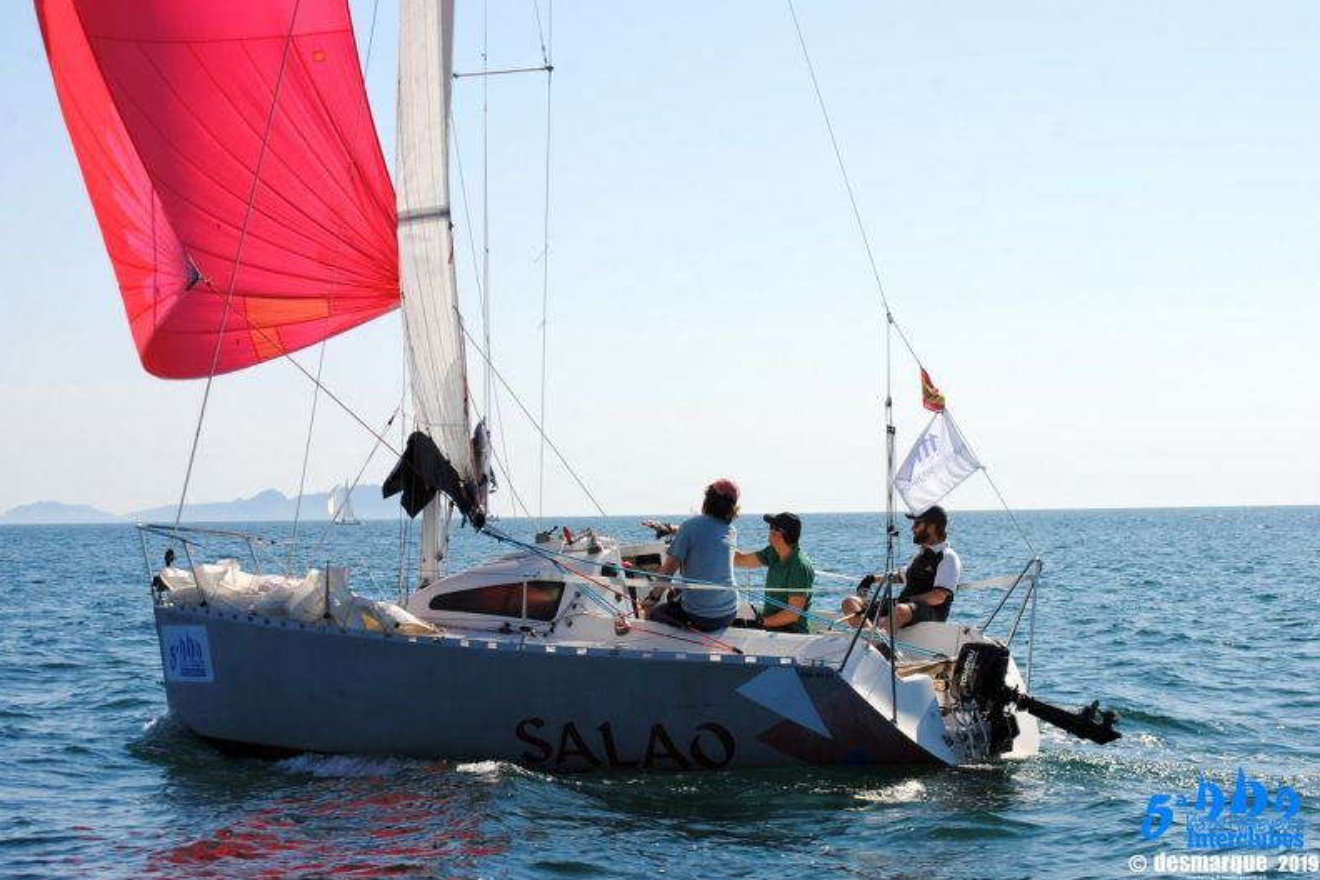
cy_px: 441
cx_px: 662
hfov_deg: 24.3
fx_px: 3062
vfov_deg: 16.4
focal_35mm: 84
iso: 100
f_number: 8
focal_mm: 55
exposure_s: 1/250
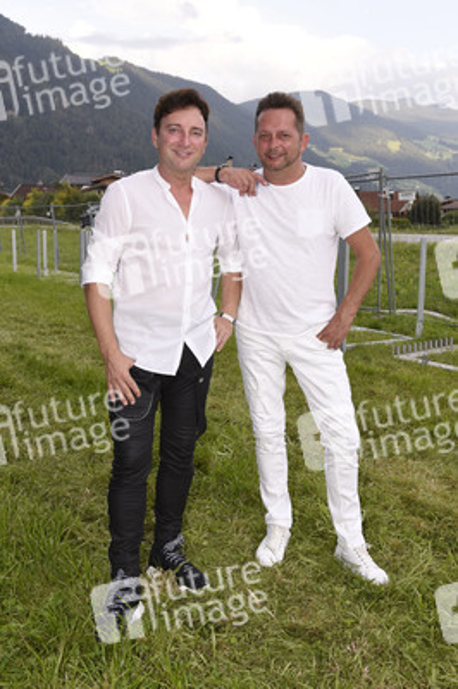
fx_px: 593
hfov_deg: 42.3
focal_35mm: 31
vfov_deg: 60.3
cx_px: 229
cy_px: 344
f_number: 7.1
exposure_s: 1/160
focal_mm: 31
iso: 320
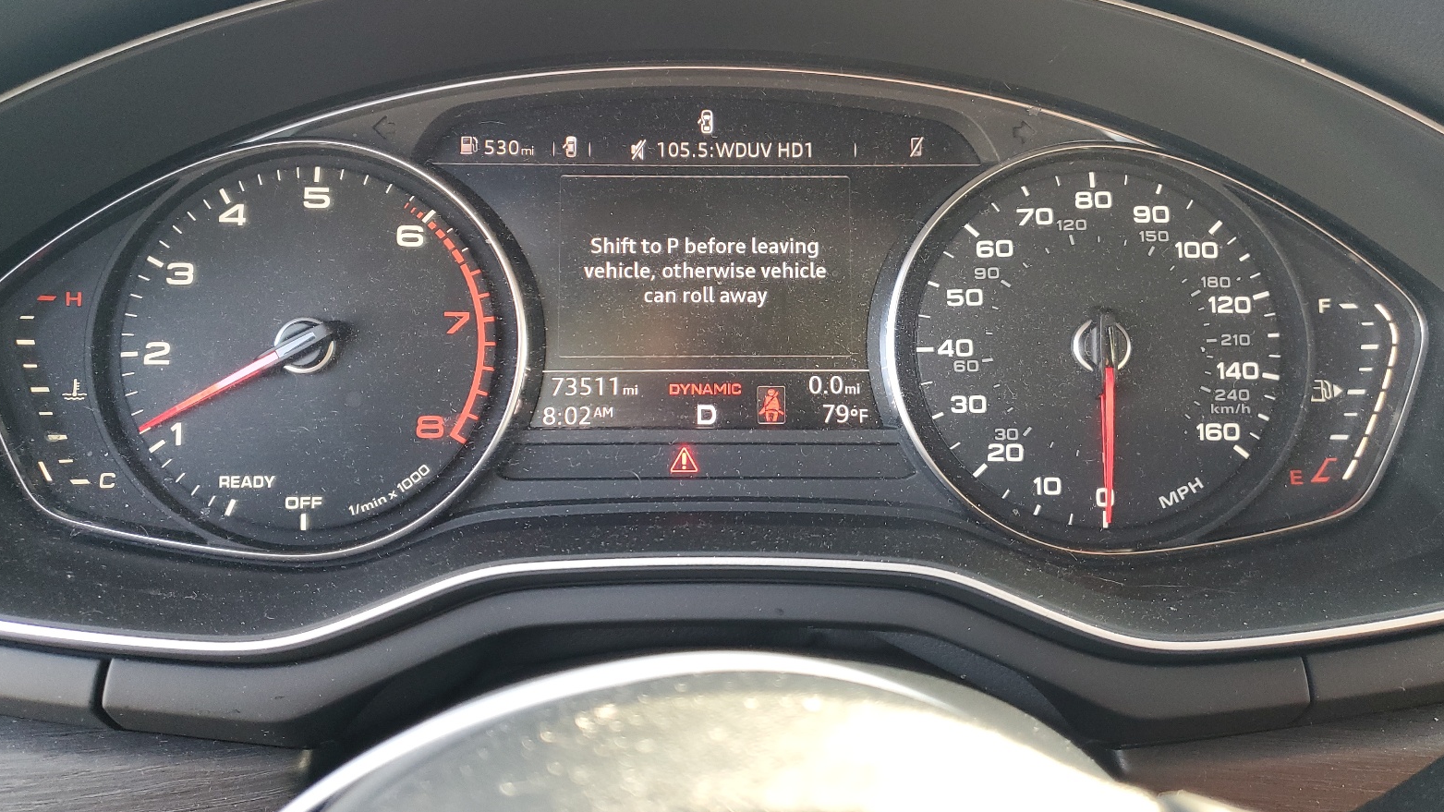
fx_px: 1110
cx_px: 727
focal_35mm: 29
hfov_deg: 66.1
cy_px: 272
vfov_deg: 39.7
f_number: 1.5
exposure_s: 1/60.2
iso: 102
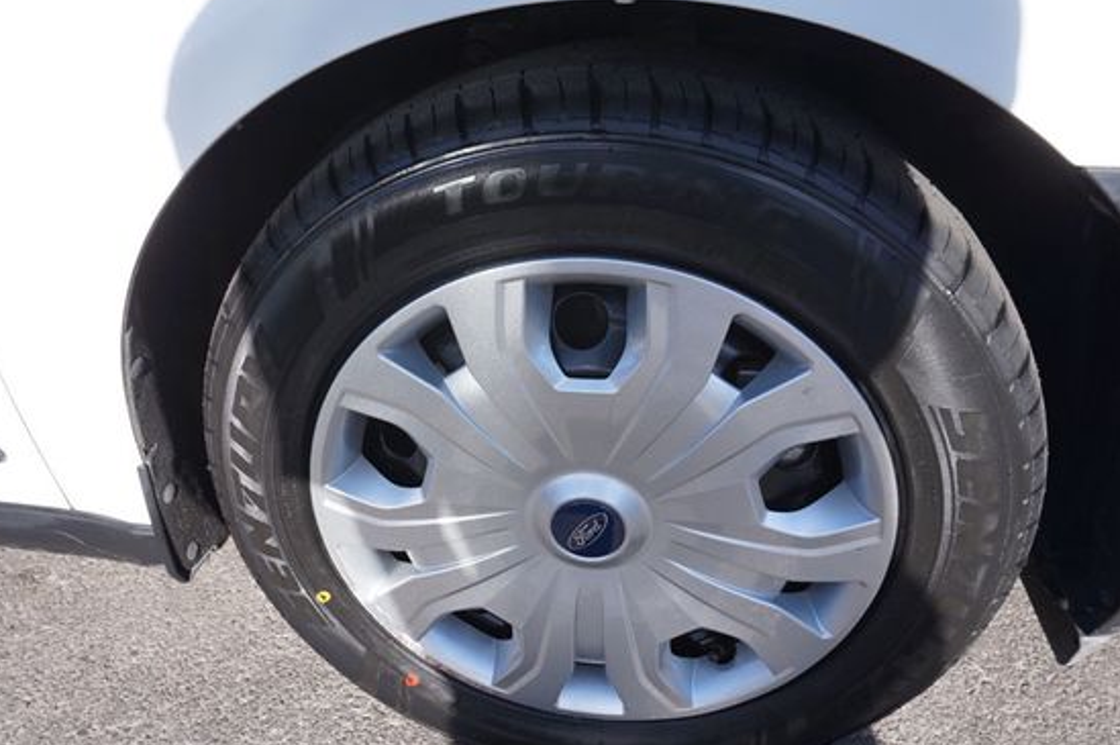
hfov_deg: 65.4
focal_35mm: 28
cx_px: 508
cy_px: 402
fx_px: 870
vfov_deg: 46.3
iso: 100
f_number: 8
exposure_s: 1/100
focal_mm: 16
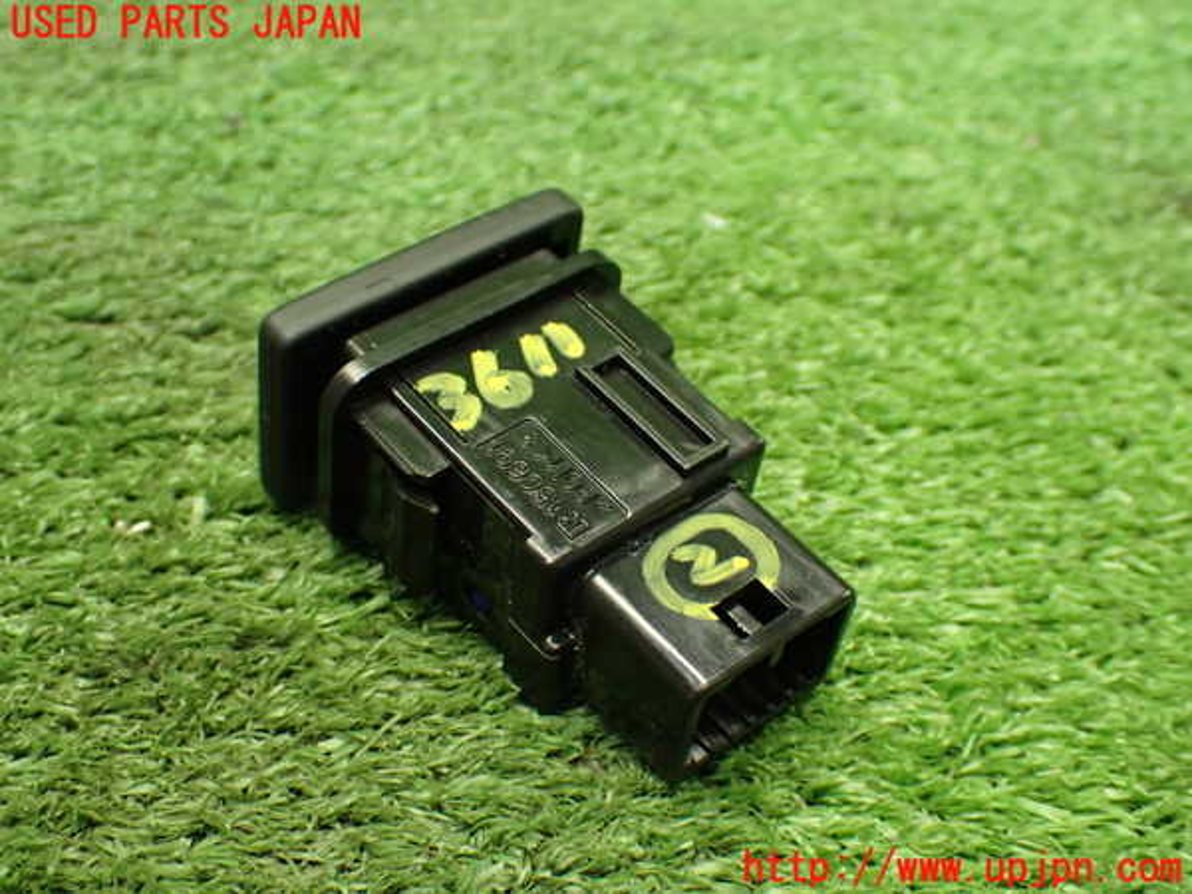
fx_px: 1722
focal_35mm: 50
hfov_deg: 38.2
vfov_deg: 29.1
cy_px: 447
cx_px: 596
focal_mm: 9.01
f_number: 3.2
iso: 800
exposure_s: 1/50
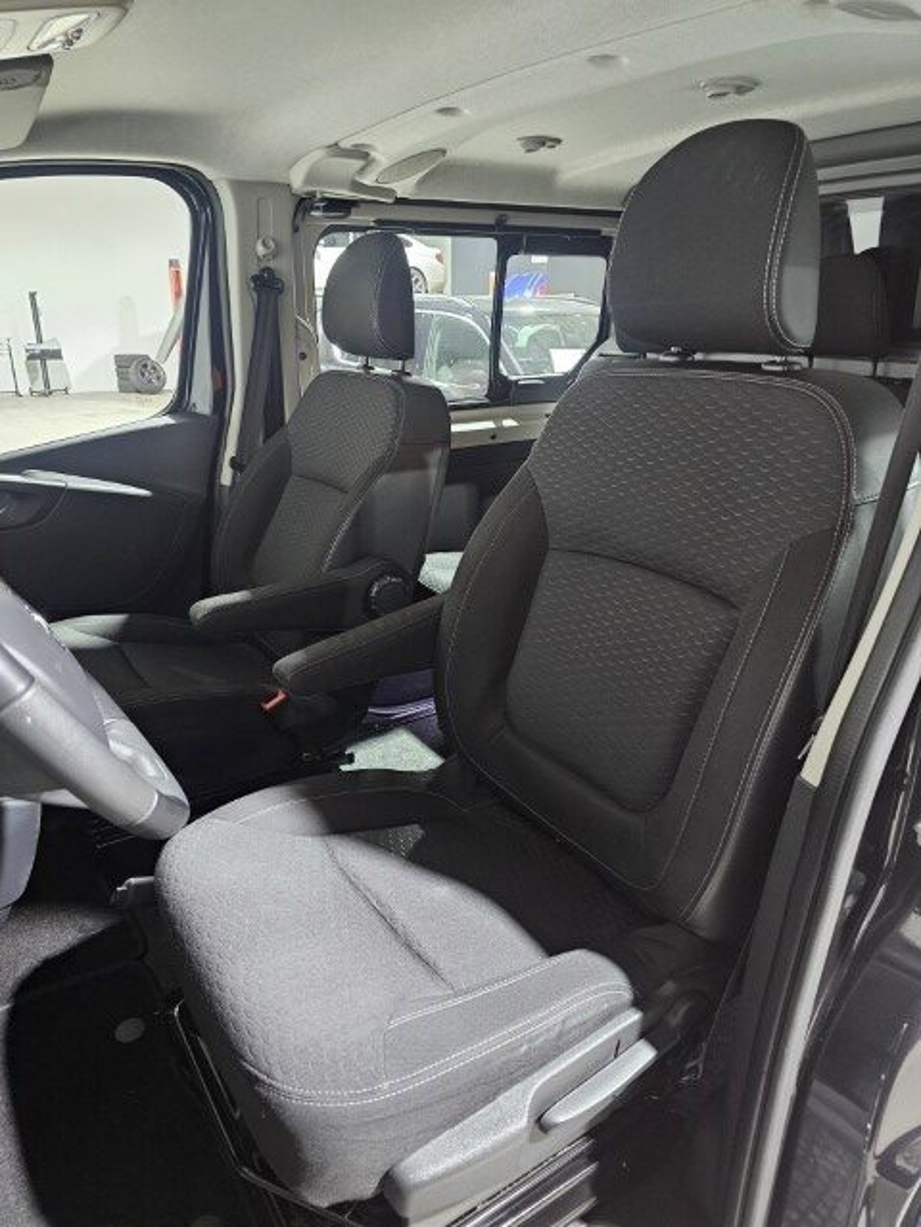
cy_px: 614
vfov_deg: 73.9
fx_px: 816
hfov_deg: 58.9
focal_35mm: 23
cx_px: 460
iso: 800
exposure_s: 1/24
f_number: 1.7
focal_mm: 6.3
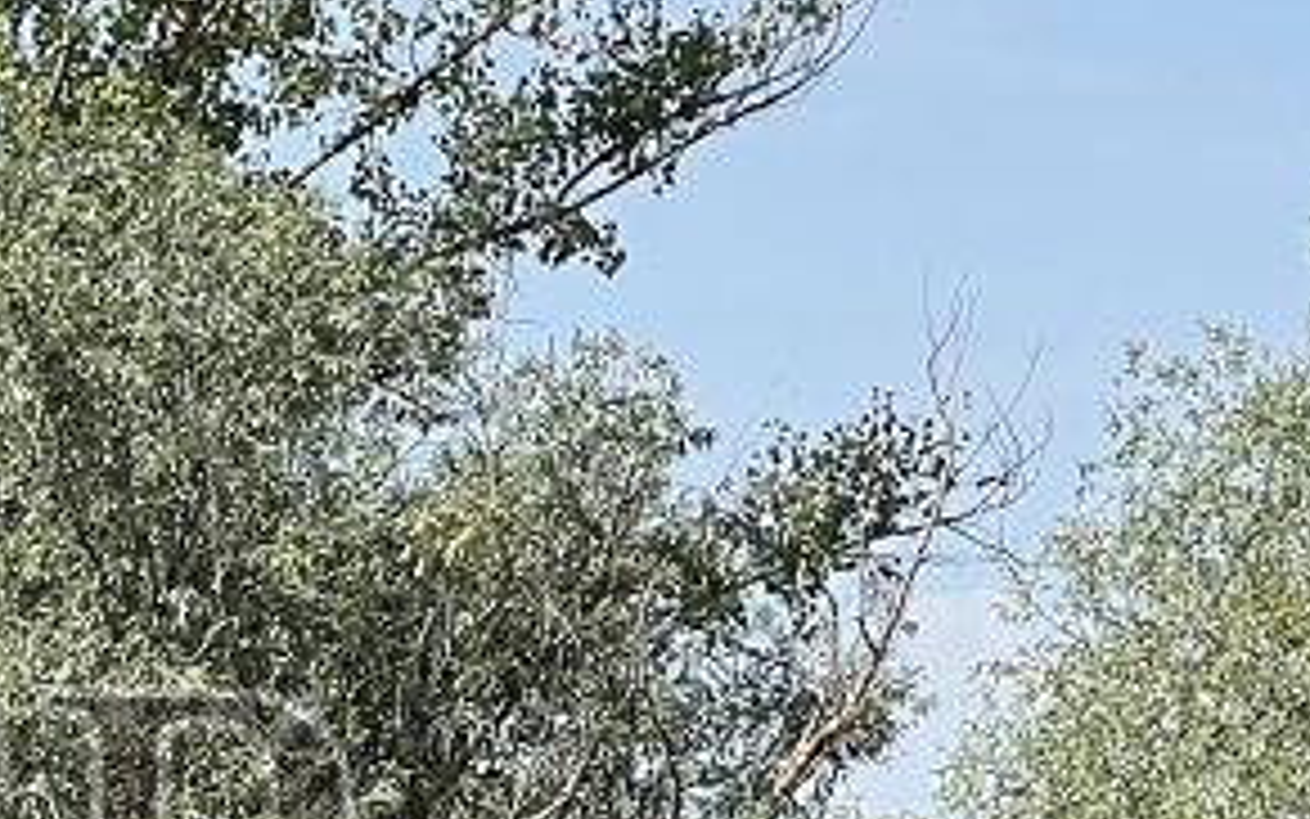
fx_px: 15997
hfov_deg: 4.7
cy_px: 994
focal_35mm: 448
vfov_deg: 2.9
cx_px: -311
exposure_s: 1/752
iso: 32
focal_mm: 9
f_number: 2.8
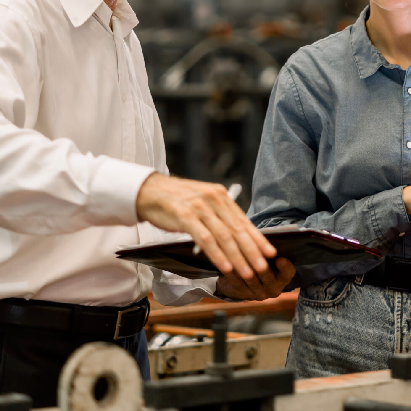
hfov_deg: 9.2
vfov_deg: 9.2
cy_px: 55
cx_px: 387
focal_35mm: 189
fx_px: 2539
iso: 640
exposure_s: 1/250
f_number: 1.8
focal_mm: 85
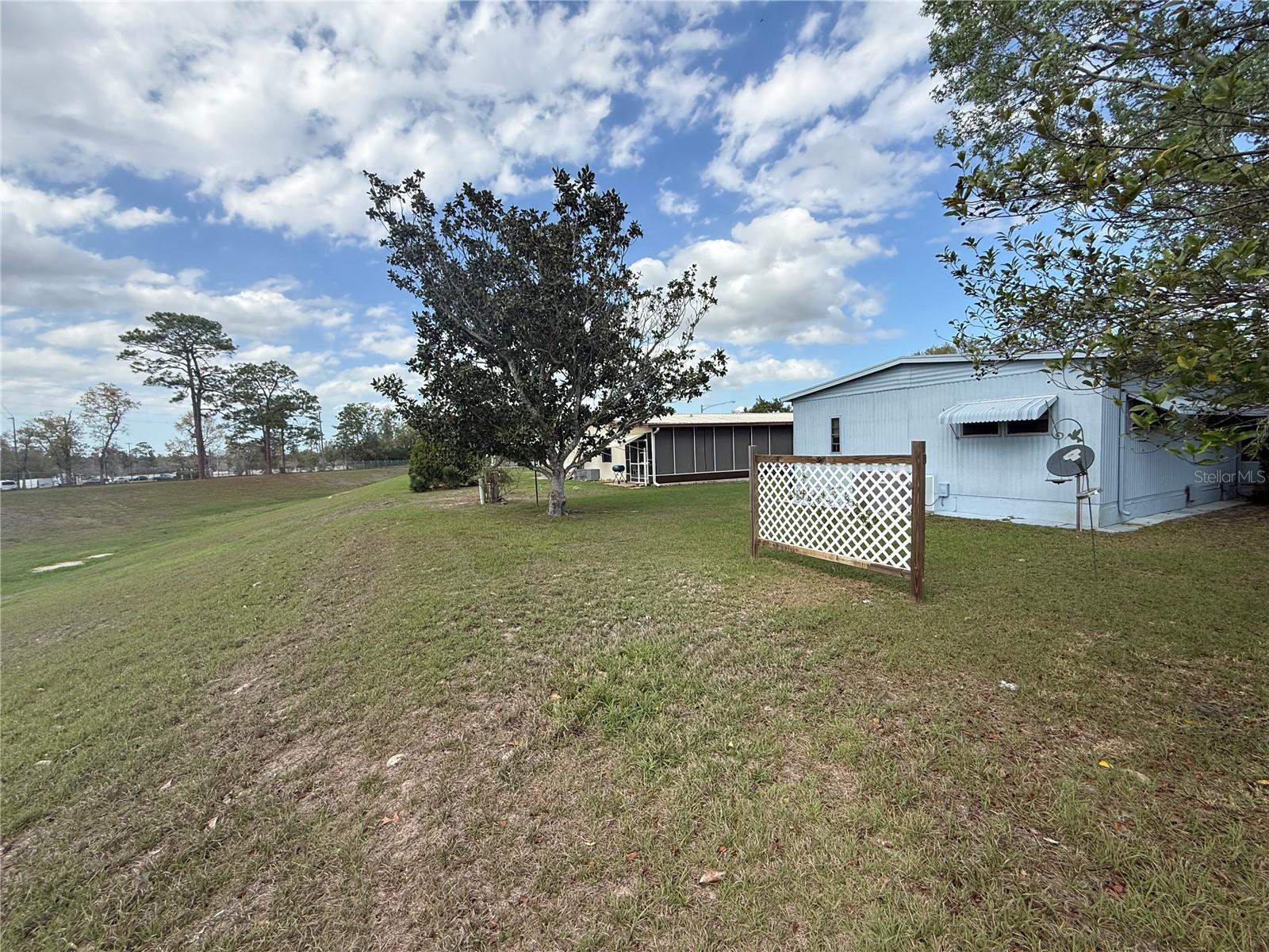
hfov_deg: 102.1
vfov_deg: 85.7
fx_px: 513
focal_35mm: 14
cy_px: 476
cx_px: 634
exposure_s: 1/1368
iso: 50
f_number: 2.2
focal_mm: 2.22
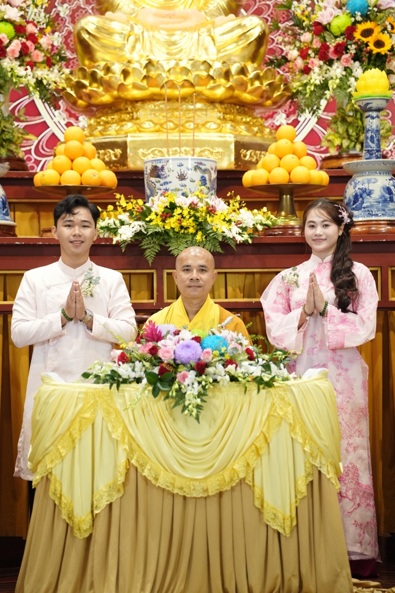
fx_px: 1958
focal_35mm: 119
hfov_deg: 11.5
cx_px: 198
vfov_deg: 17.2
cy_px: 296
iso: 3200
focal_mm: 119
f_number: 2.8
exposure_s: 1/320
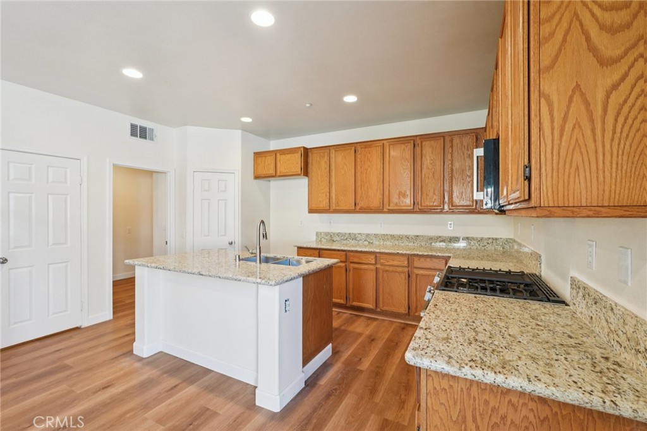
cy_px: 216
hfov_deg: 96.8
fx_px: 287
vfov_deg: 73.7
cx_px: 324
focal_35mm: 16
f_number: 8
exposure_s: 1/8
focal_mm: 16
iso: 400
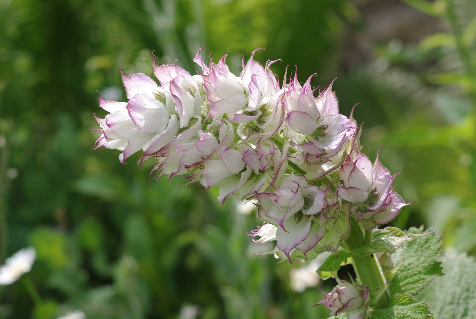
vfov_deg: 13.1
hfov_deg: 19.4
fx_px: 1390
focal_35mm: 105
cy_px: 160
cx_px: 238
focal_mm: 70
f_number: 8
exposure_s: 1/200
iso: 200
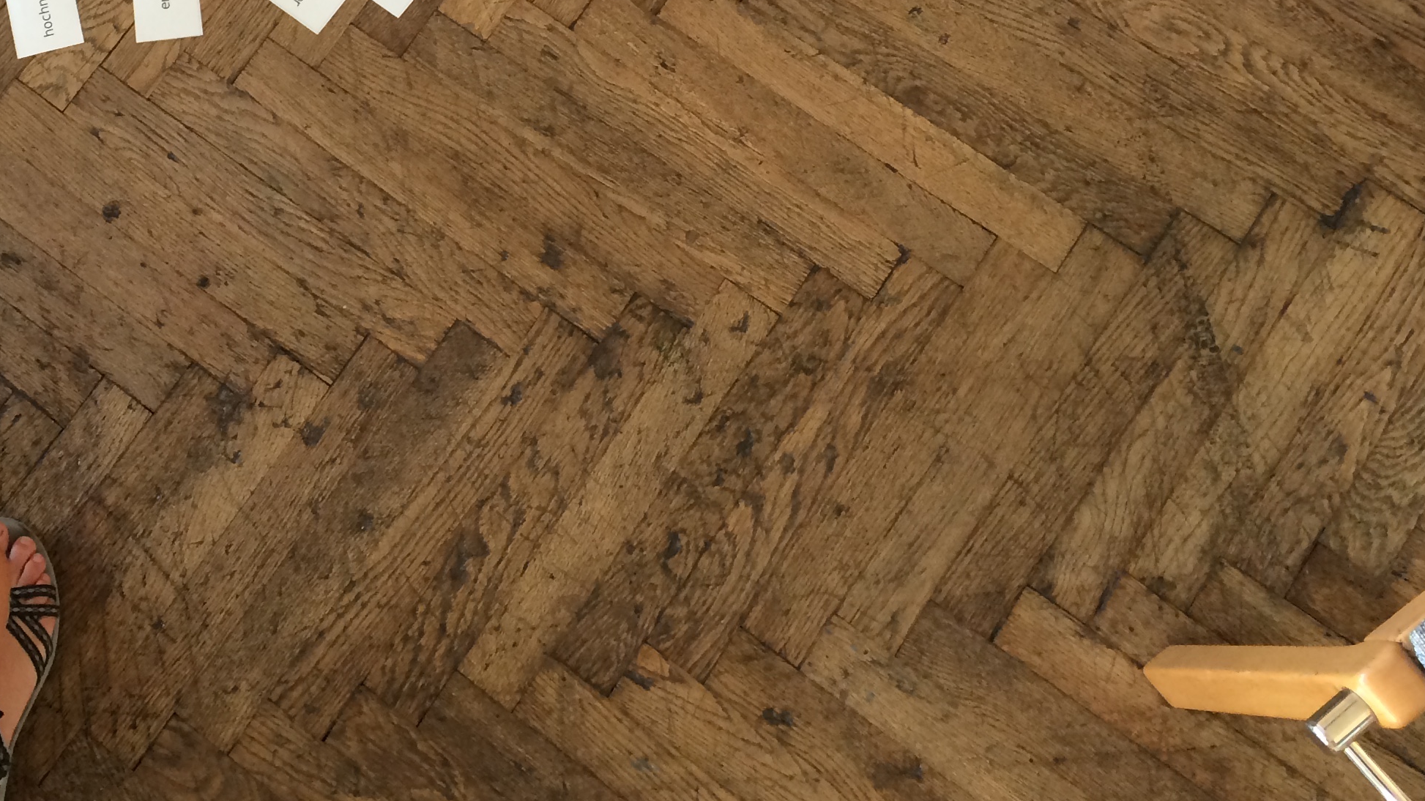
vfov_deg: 21.7
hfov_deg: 37.8
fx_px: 2002
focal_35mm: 53
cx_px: 297
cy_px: -37
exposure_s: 1/33
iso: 64
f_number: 2.2
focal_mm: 4.15
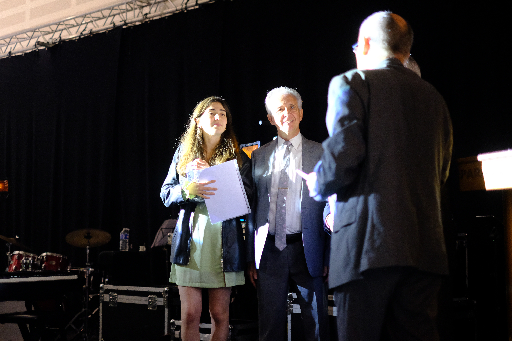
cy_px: 170
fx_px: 754
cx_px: 256
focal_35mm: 53
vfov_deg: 25.5
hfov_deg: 37.5
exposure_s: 1/105
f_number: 1.4
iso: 3200
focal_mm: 35
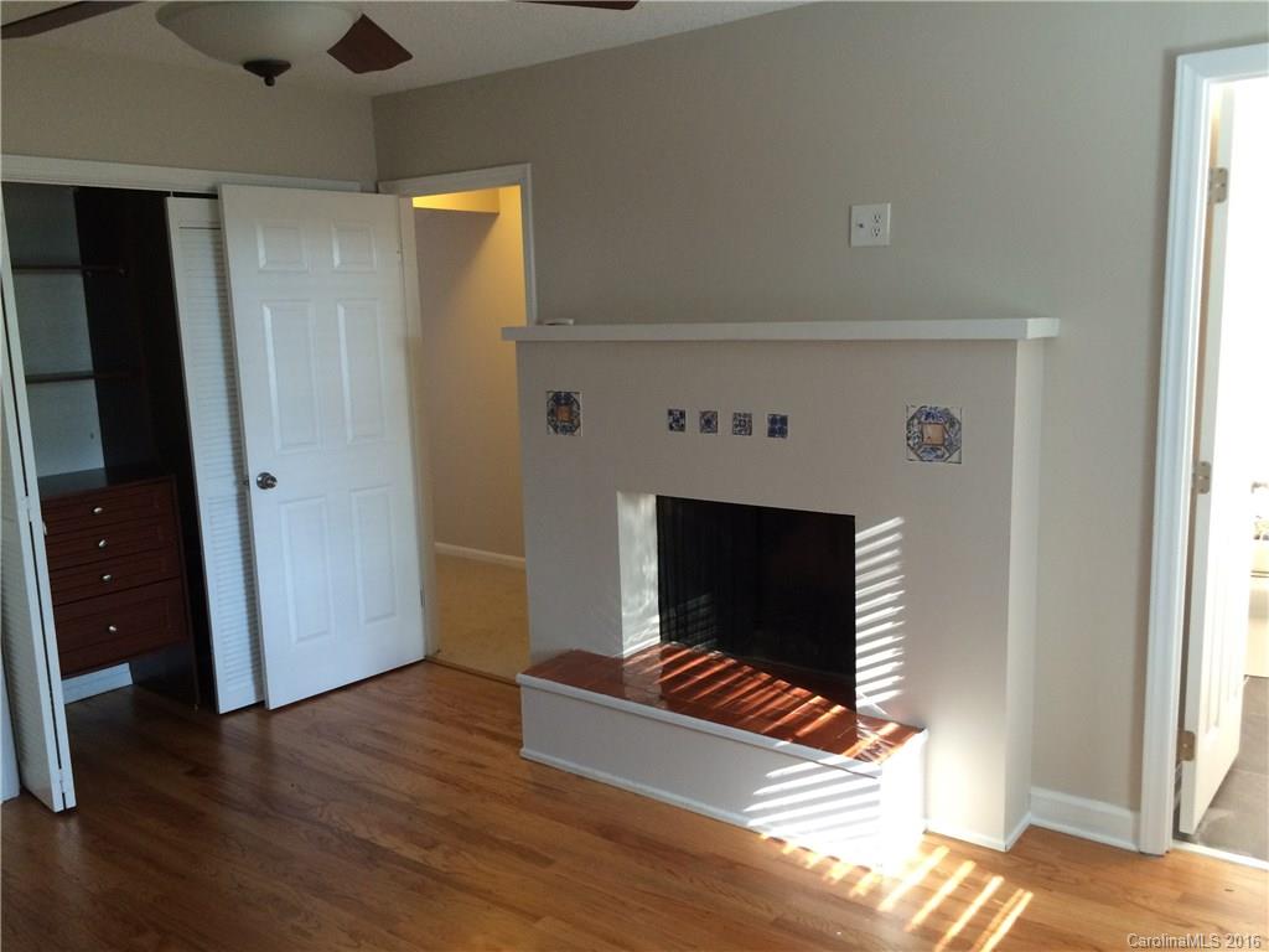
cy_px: 476
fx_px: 1063
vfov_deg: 48.2
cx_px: 634
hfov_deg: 61.7
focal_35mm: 29
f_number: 2.2
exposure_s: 1/30
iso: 160
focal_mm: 4.15
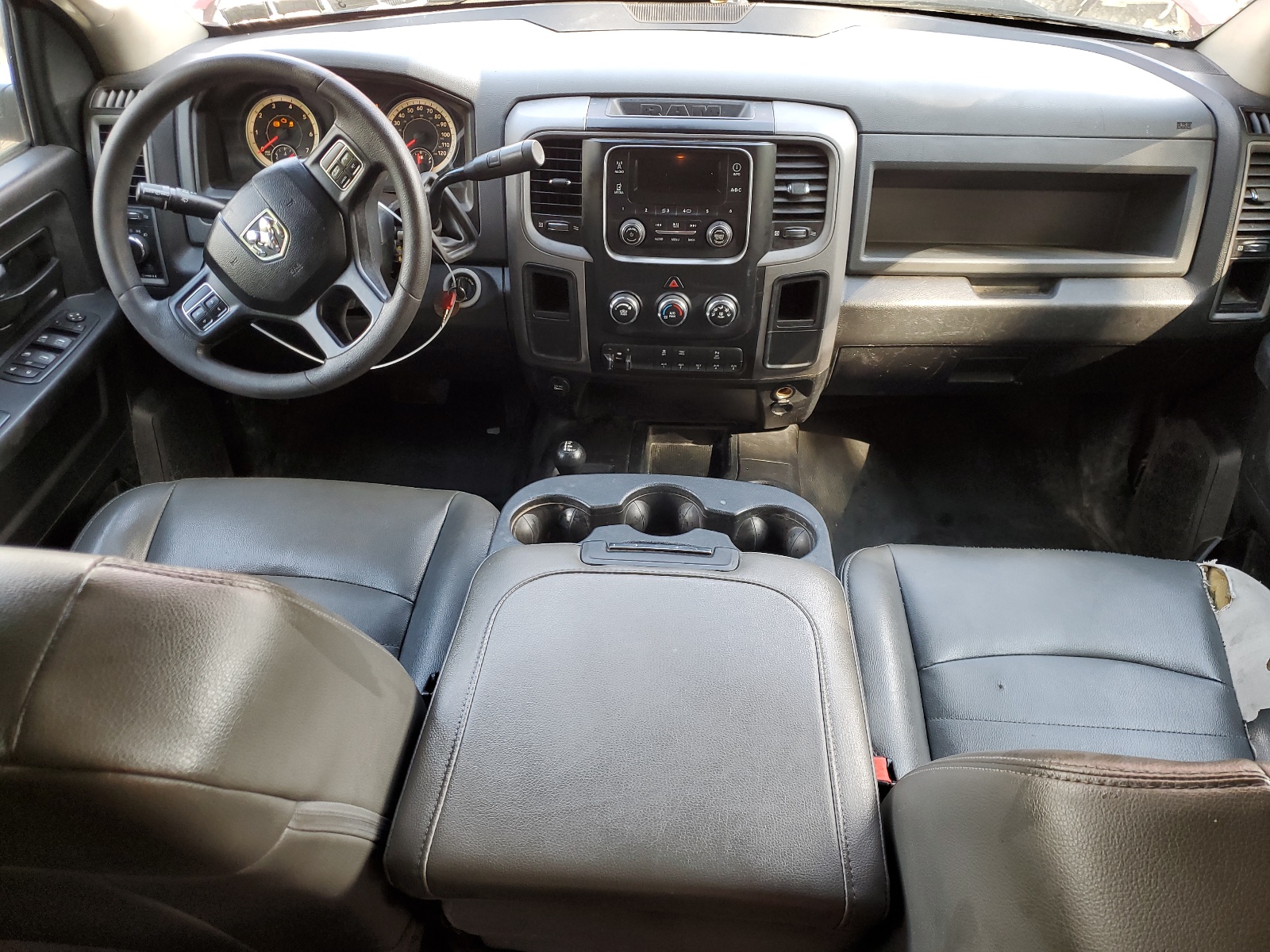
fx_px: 954
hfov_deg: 67.3
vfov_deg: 53.1
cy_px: 476
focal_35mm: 26
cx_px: 635
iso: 61
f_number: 1.5
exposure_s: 1/60.2
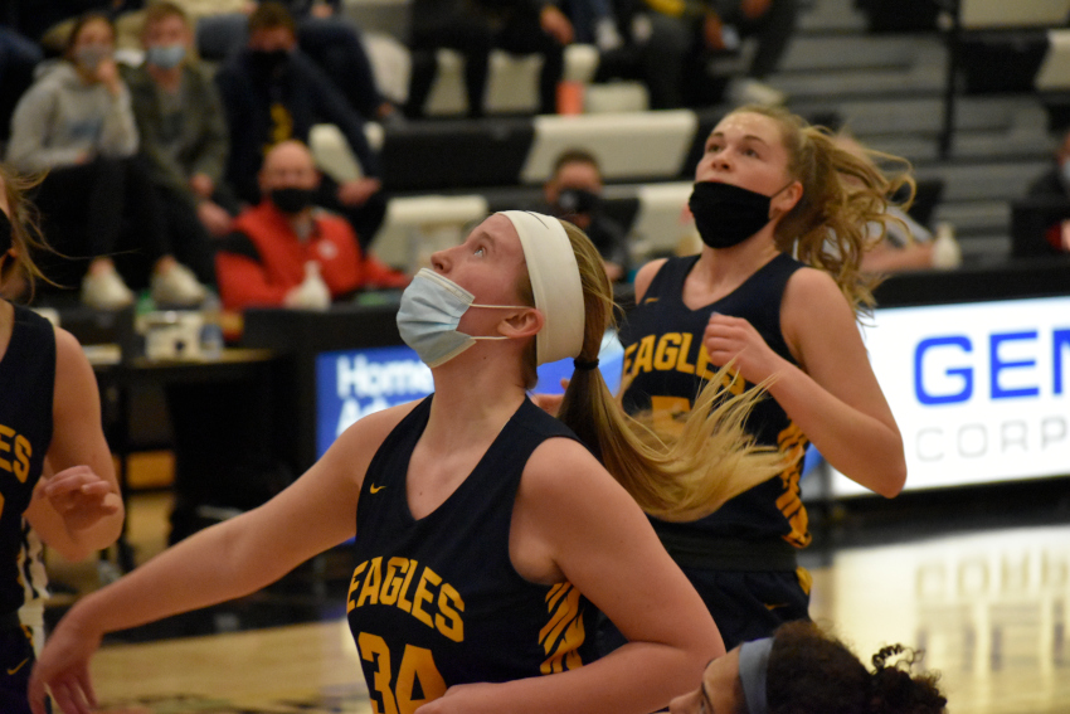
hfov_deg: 9.8
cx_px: 535
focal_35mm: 210
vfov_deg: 6.5
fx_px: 6242
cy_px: 357
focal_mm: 140
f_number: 4.8
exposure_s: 1/640
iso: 6400
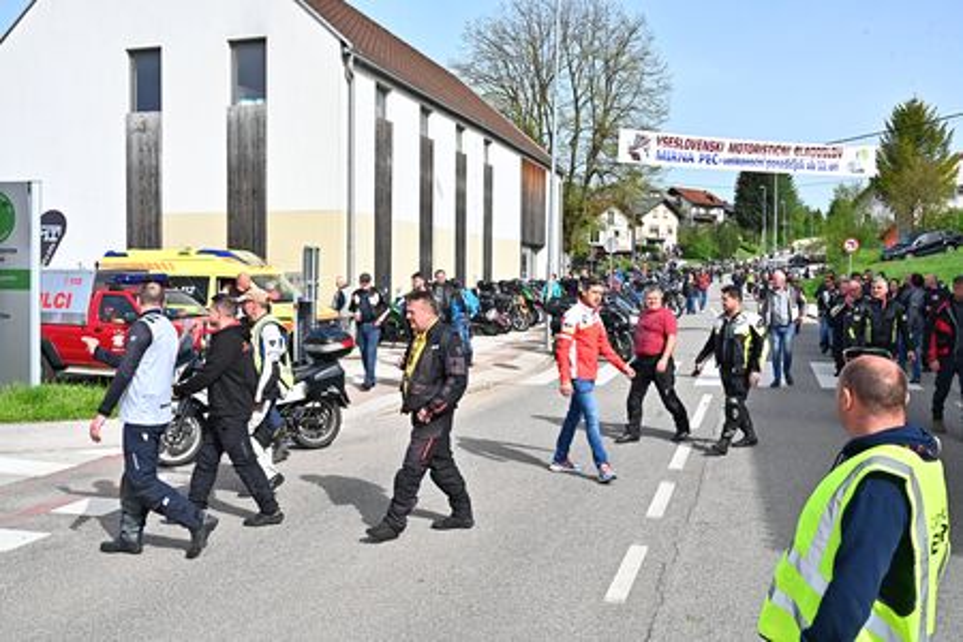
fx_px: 936
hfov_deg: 54.4
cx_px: 482
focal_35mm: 35
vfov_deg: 37.9
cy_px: 321
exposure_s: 1/1250
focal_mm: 35
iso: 1600
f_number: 16
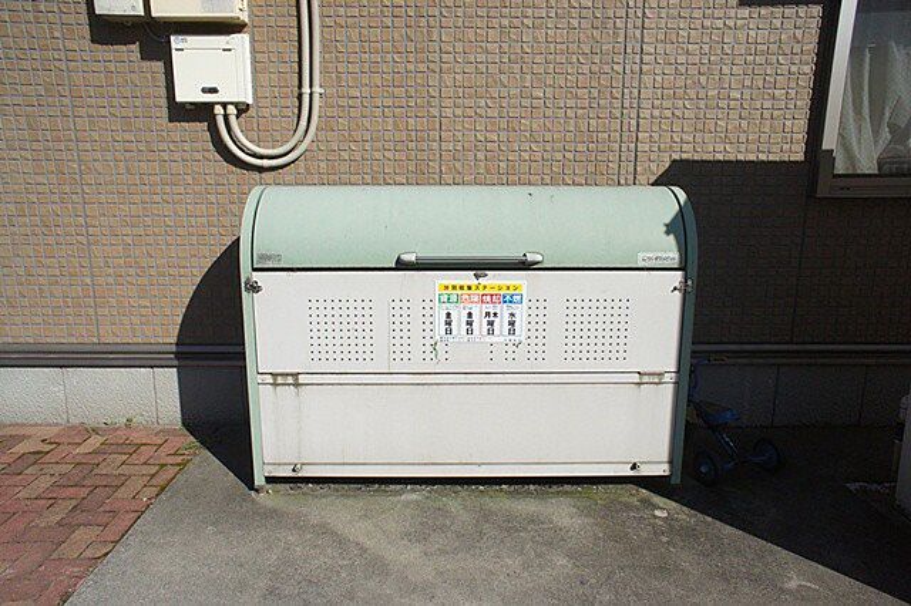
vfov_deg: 53.1
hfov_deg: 73.8
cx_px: 456
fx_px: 607
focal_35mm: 24
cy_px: 303
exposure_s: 1/1000
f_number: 8
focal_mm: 16
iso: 400
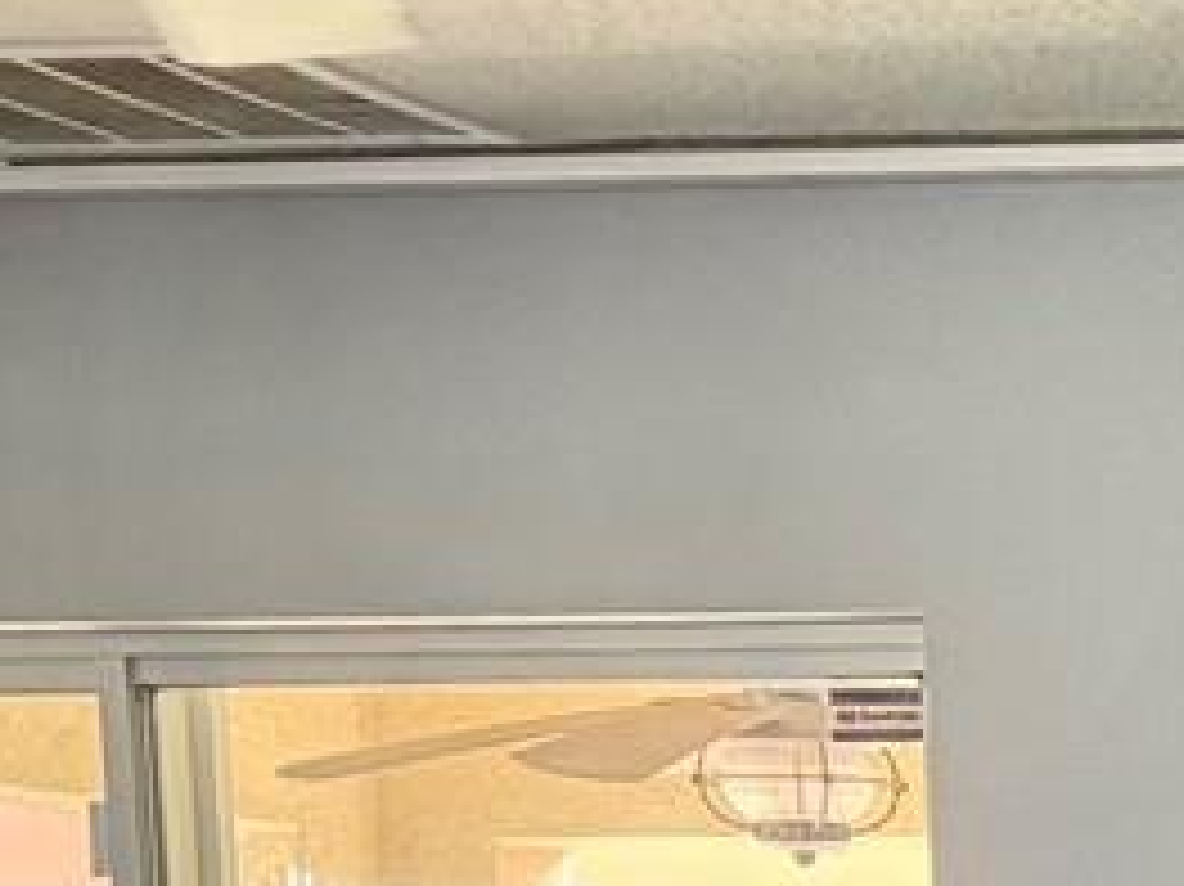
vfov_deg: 9.3
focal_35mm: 146
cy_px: 1963
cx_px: 2868
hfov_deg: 11.2
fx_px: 4991
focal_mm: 6.76
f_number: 1.78
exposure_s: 1/60
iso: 250
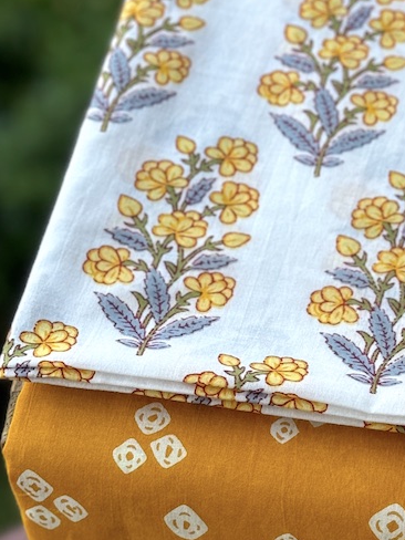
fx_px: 1747
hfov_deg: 13.0
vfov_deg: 17.6
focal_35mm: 112
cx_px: 432
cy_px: 295
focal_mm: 6.76
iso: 64
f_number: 1.78
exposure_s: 1/685
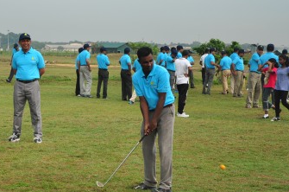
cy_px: 128
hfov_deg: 17.9
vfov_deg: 12.1
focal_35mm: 113
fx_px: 905
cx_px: 39
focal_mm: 42
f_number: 4.8
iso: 320
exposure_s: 1/100
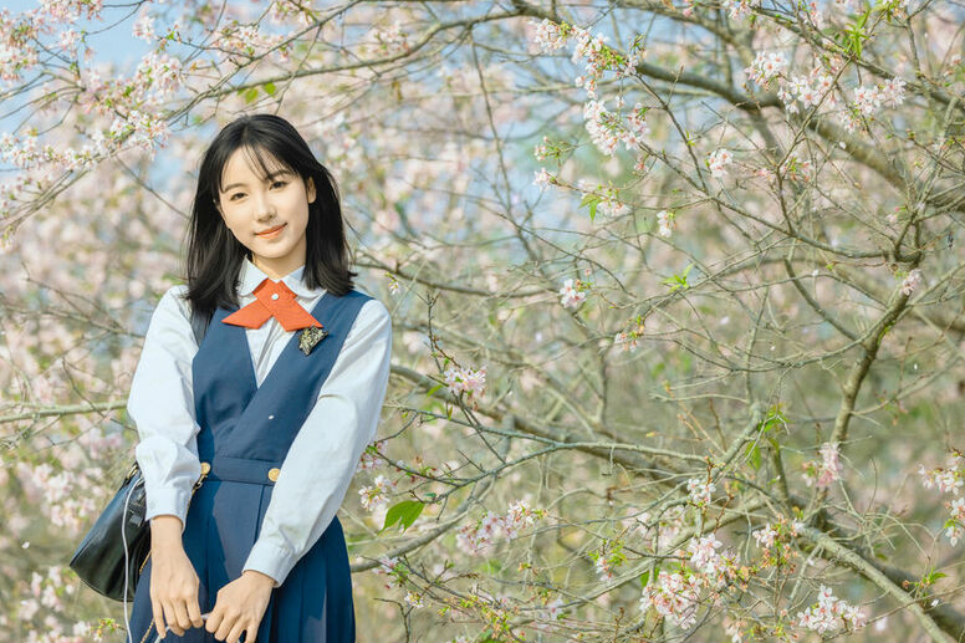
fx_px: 3082
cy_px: 327
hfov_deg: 17.8
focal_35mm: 115
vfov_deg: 11.9
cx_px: 364
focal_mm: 86
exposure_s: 1/1000
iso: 100
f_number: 2.8
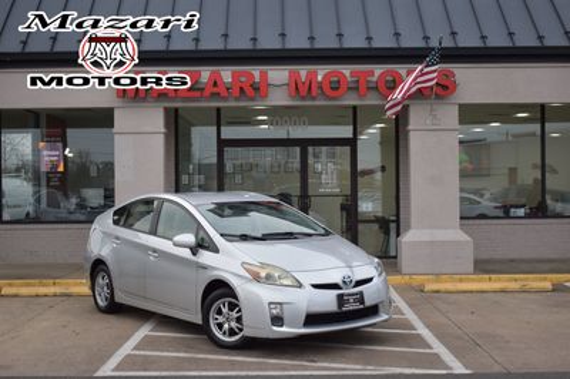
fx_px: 807
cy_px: 190
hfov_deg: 38.9
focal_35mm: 51
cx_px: 285
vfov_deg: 26.4
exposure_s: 1/250
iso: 200
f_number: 4.5
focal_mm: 34
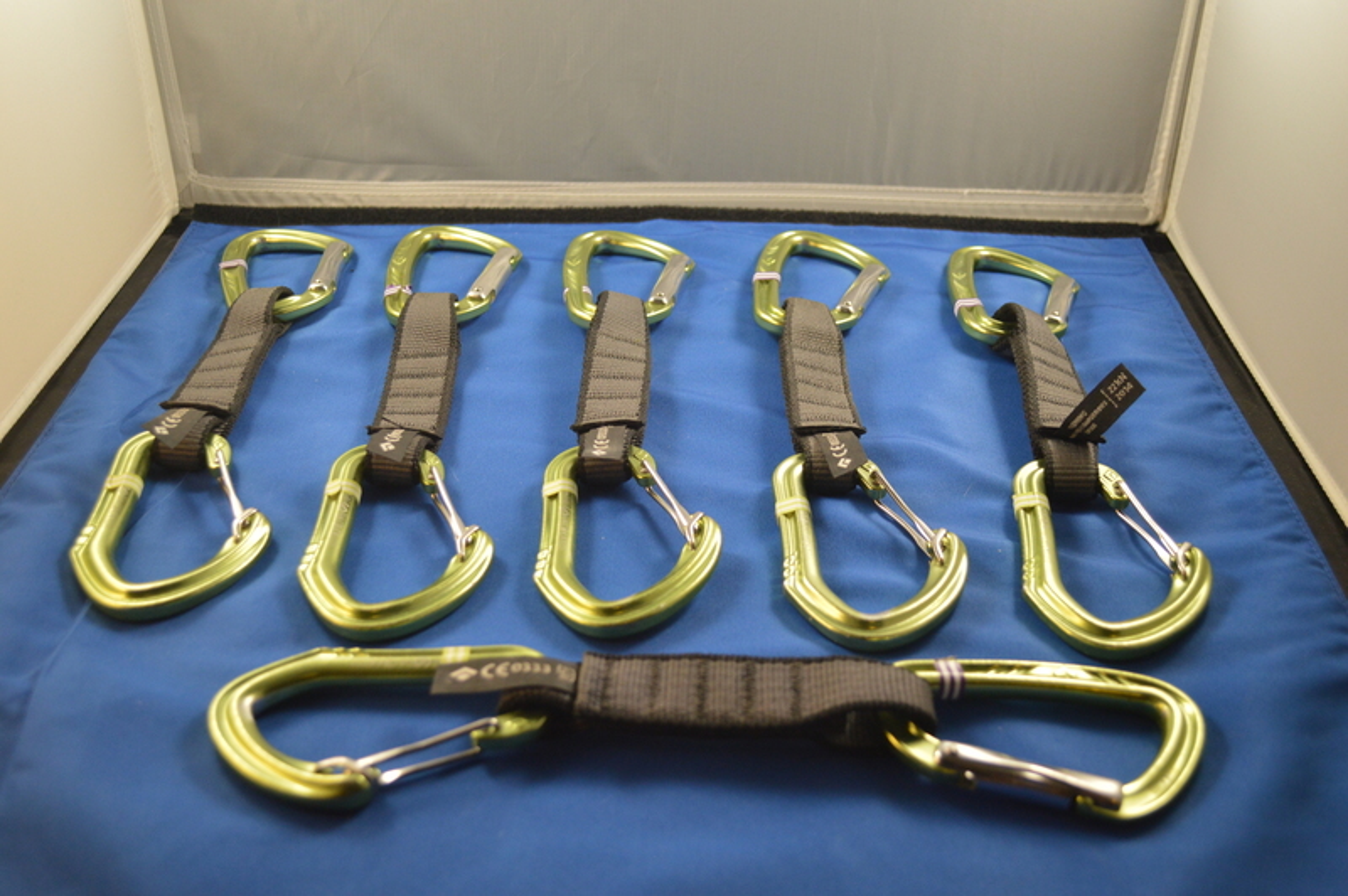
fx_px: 1459
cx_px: 674
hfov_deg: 49.6
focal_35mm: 39
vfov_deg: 34.2
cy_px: 448
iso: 800
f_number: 4.2
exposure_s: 1/60
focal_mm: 26
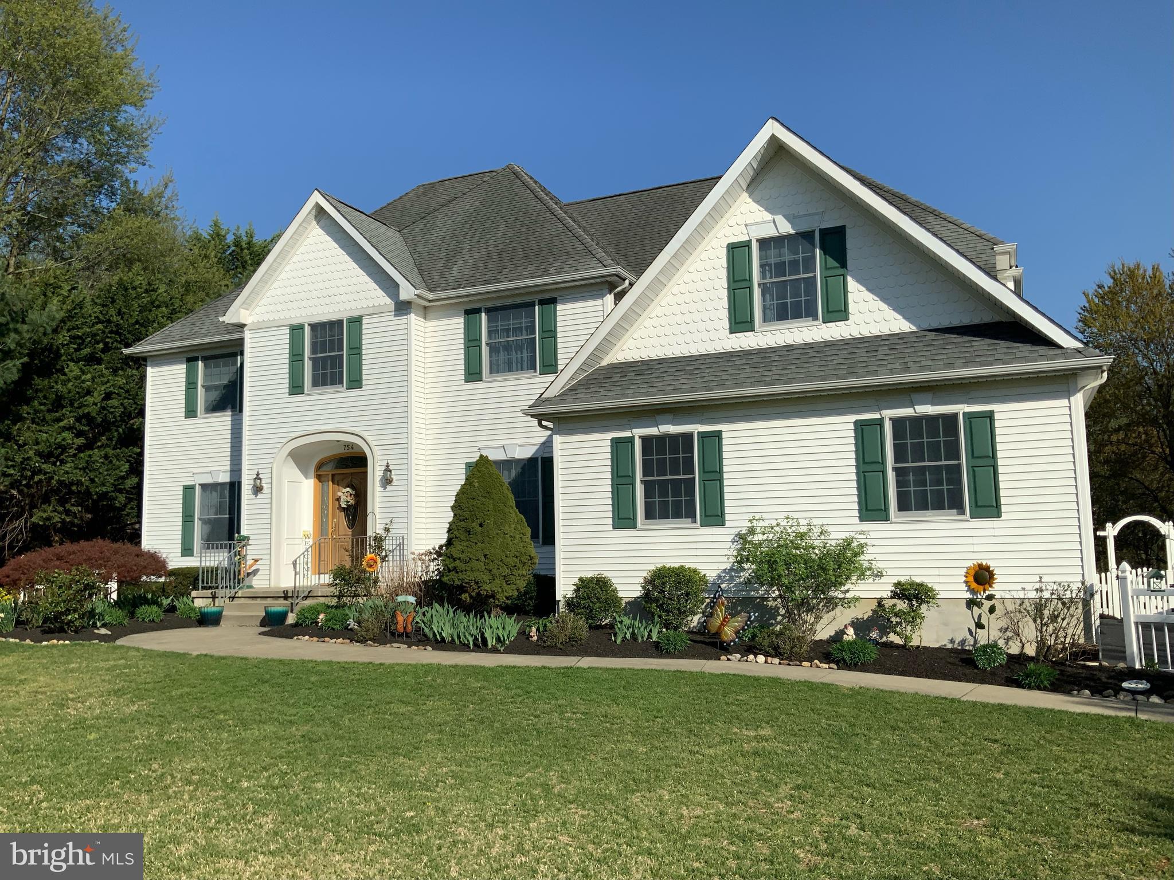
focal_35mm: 29
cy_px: 440
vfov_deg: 48.2
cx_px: 587
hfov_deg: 61.7
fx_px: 984
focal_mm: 3
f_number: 1.8
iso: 16
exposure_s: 1/3534
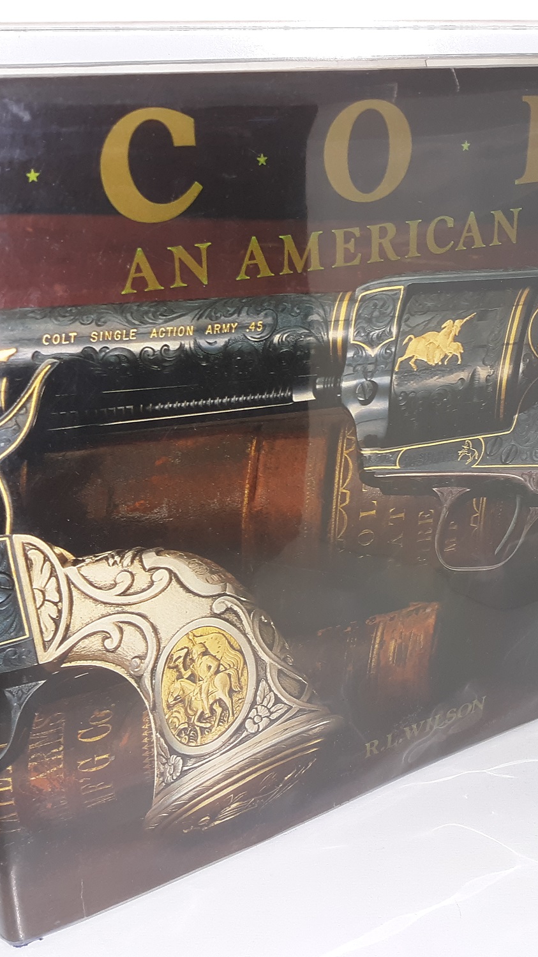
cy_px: 480
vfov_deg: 48.4
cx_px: 332
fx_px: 1065
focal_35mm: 42
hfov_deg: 28.3
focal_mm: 3.7
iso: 50
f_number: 1.7
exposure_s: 1/60
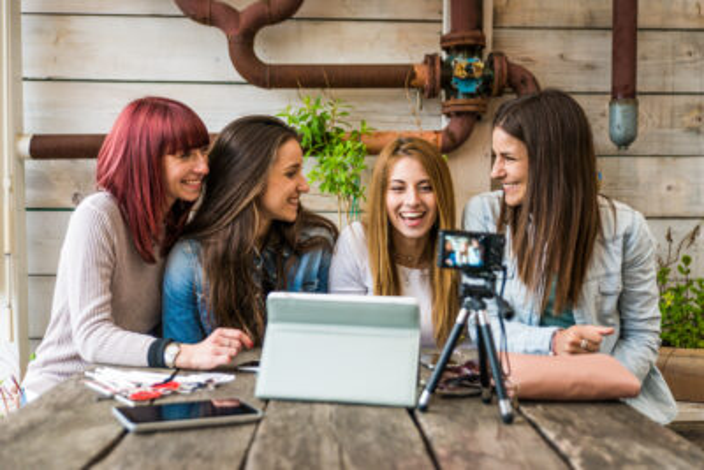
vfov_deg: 30.5
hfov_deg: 44.5
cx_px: 352
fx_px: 861
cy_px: 235
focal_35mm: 44
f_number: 2.8
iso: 250
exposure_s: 1/125
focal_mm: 44
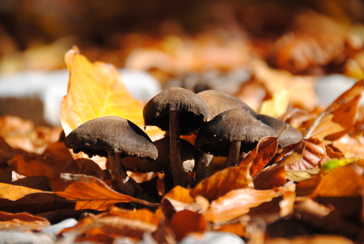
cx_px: 182
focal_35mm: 300
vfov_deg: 4.6
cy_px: 122
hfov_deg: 6.9
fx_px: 3037
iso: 100
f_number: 5.6
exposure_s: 1/200
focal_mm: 200
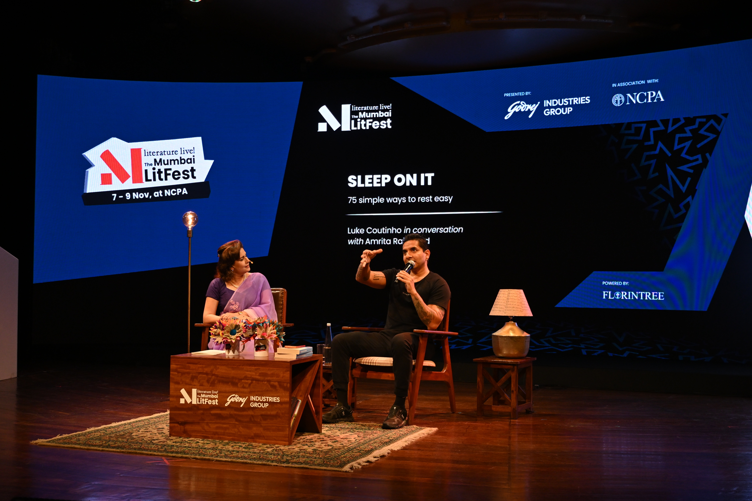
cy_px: 250
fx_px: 909
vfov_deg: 30.8
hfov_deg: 45.0
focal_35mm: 44
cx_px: 376
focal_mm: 29
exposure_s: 1/125
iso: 1000
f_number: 4
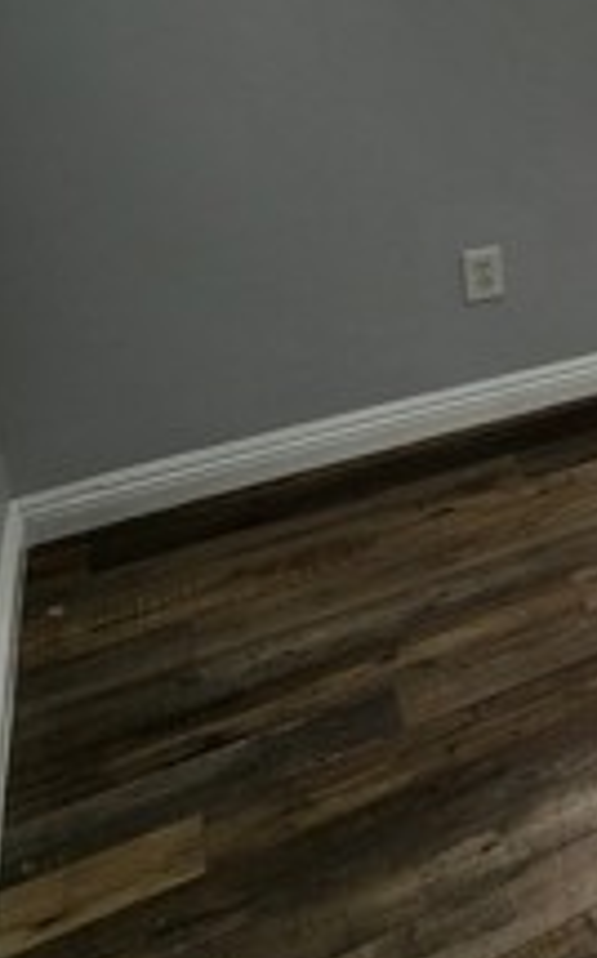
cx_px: 1132
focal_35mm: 41
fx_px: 1069
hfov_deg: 20.1
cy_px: 98
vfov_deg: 44.0
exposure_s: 1/130
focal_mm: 2.2
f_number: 2.2
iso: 50
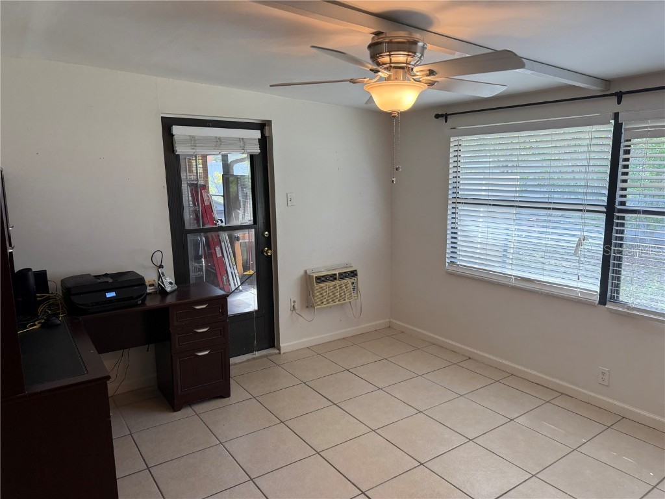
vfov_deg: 56.8
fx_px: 461
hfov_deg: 71.6
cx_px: 332
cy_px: 250
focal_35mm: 24
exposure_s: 1/120
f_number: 1.78
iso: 100
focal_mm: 6.76
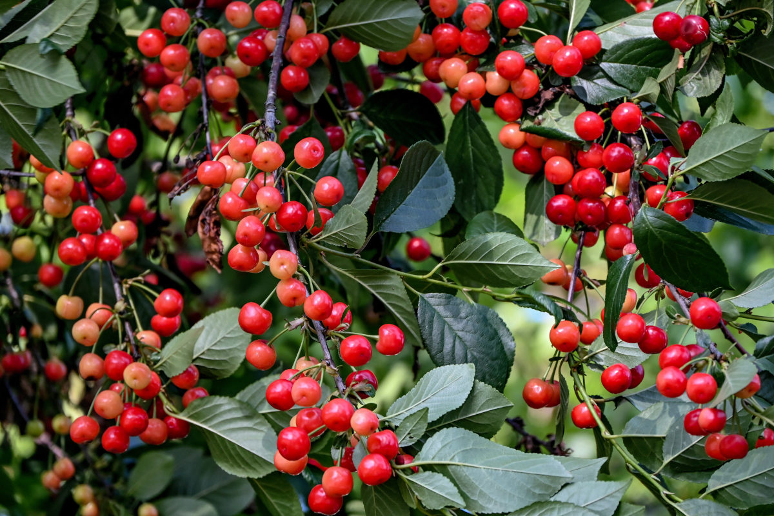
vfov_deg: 6.5
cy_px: 258
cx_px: 387
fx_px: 4515
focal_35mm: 210
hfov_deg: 9.8
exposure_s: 1/250
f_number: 6.3
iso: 640
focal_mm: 140
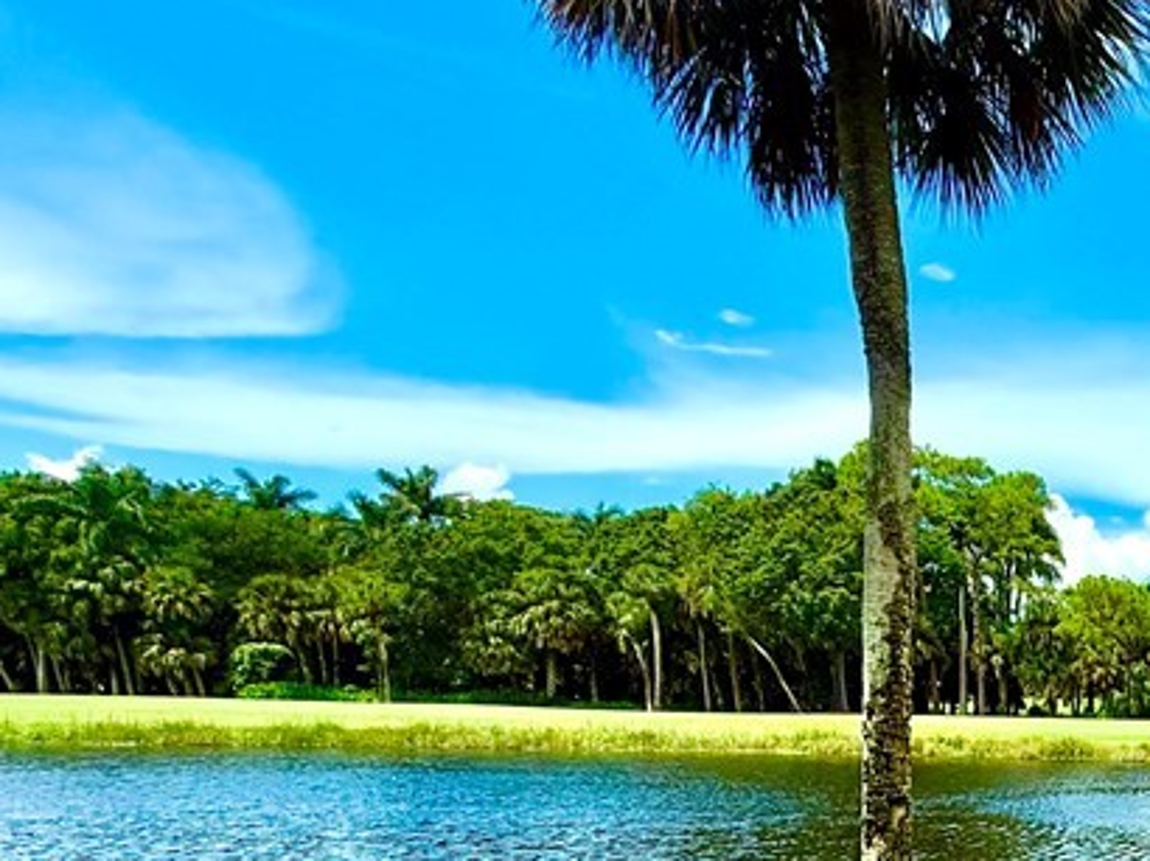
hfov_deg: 39.0
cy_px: 836
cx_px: 1369
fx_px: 1162
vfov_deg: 37.0
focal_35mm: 35
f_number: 2.2
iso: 50
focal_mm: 2.22
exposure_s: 1/1745
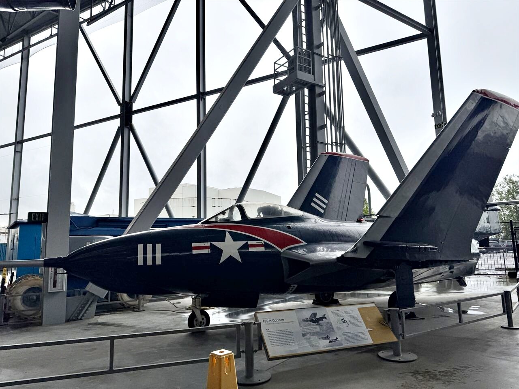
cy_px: 194
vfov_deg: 56.8
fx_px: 360
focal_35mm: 24
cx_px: 260
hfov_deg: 71.6
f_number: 1.8
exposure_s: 1/2833
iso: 80
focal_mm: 6.8
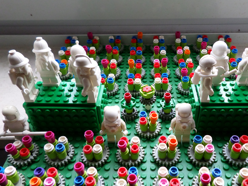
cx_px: 147
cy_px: 106
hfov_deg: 56.5
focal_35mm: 32
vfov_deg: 44.1
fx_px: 229
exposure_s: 1/30
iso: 160
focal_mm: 4.3
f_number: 3.1
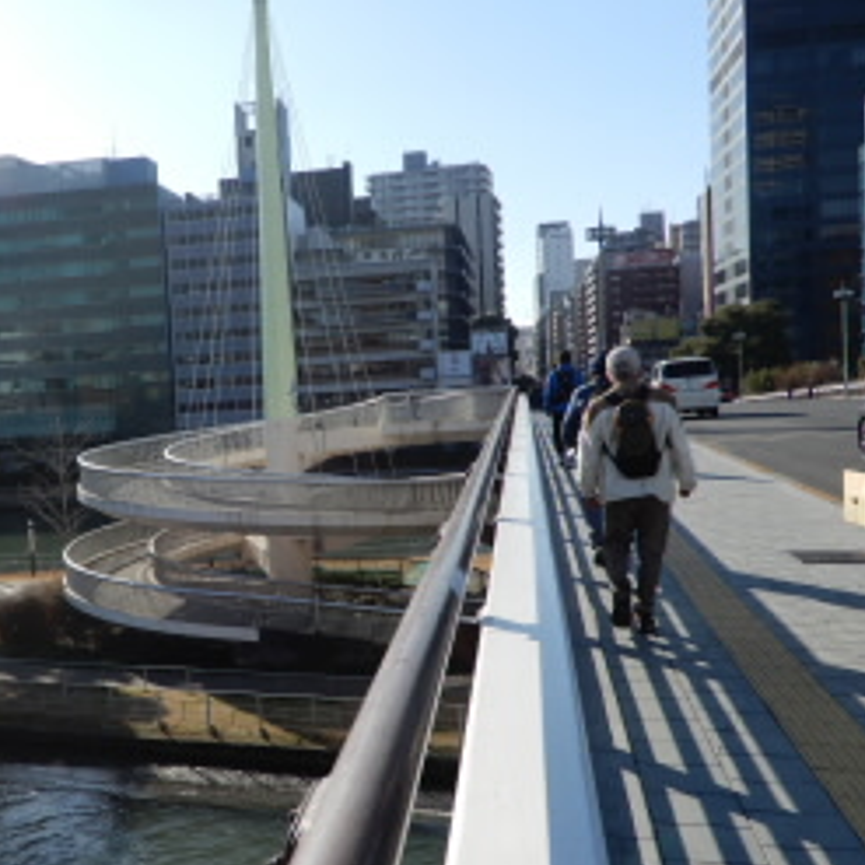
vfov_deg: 39.1
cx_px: 242
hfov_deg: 38.4
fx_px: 1216
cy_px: 494
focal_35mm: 43
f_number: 3.5
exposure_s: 1/800
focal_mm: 5.4
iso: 80
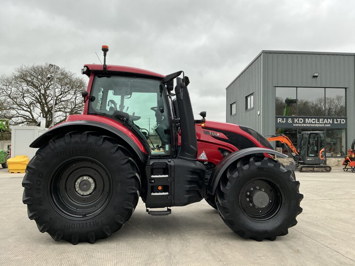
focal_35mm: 28
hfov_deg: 63.4
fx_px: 287
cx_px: 178
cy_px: 133
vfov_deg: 49.7
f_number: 1.8
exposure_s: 1/122
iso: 40
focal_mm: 3
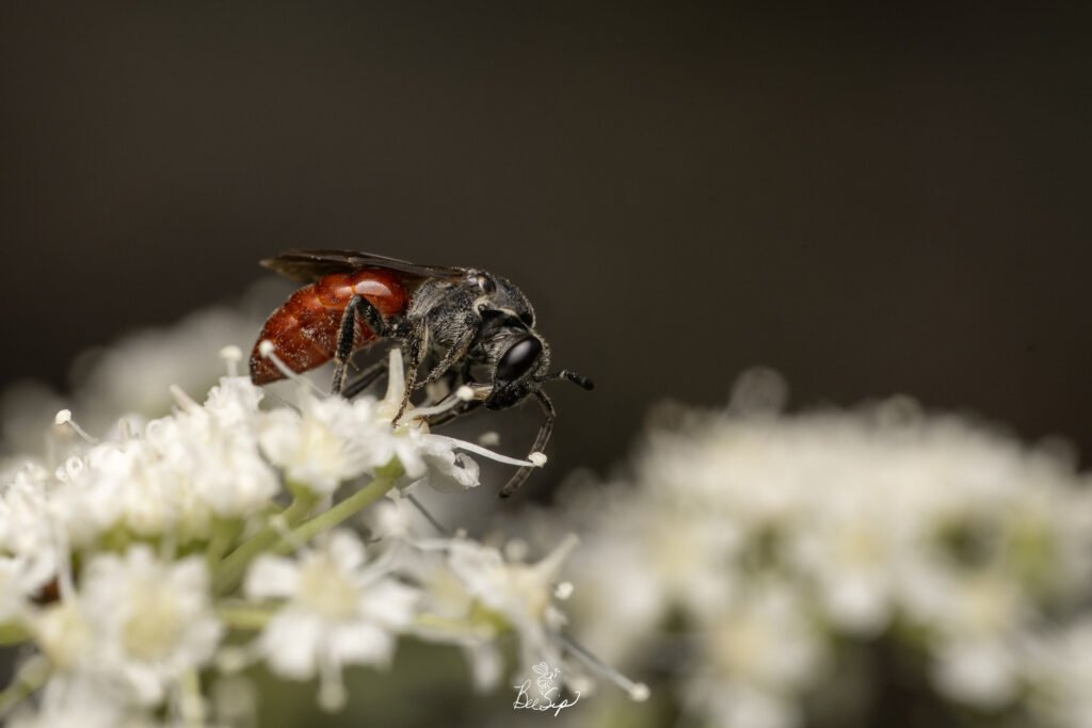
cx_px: 546
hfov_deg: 19.5
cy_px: 364
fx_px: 3185
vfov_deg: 13.0
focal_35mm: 105
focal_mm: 105
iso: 160
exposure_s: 1/250
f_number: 14
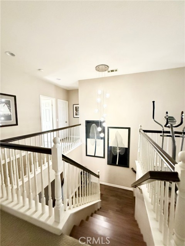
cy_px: 123
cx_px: 92
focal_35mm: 14
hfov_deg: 85.7
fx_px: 100
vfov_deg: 102.1
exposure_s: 1/60
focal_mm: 2.22
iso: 1600
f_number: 2.2
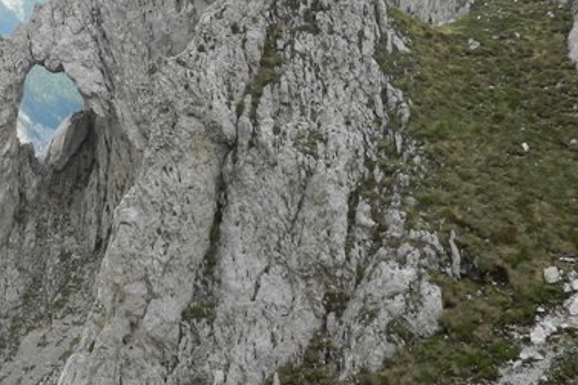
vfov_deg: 20.9
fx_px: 1043
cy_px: 140
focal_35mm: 65
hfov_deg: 30.6
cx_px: 167
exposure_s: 1/800
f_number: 3.4
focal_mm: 4
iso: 160
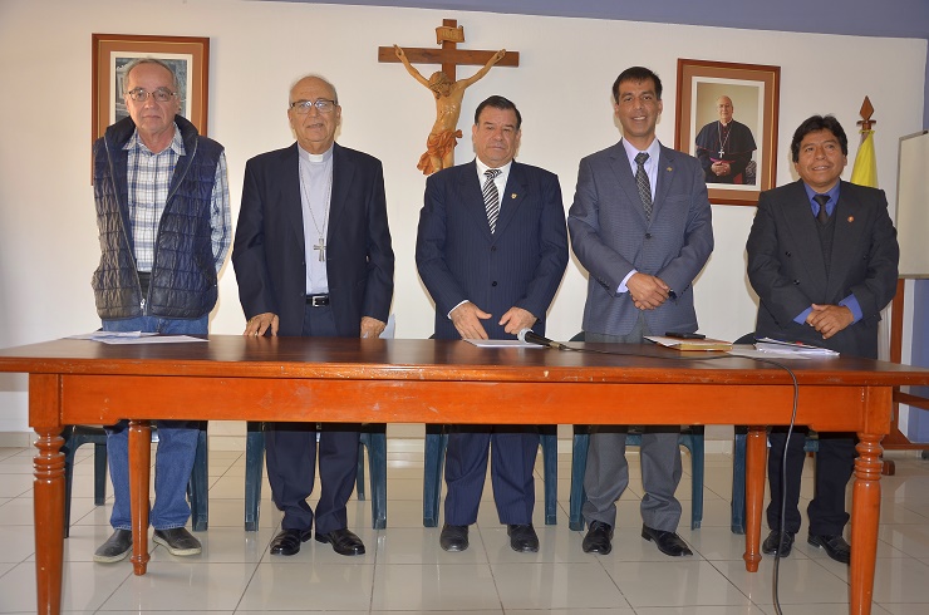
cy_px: 308
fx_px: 811
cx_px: 464
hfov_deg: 59.6
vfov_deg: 41.5
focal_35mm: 32
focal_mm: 21
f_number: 5
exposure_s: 1/60
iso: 160
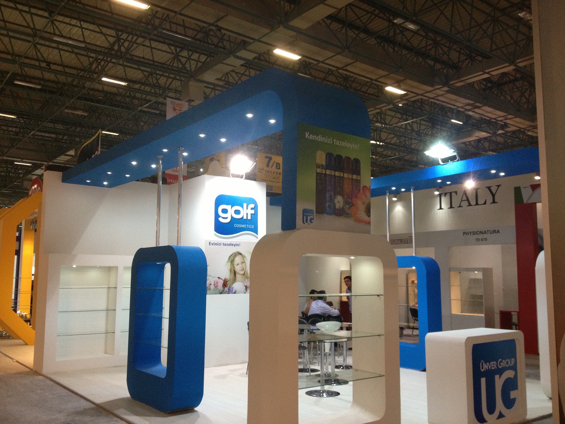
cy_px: 212
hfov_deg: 52.6
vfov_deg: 40.7
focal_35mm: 35
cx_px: 282
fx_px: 571
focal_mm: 4.28
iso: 160
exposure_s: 1/120
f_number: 2.4
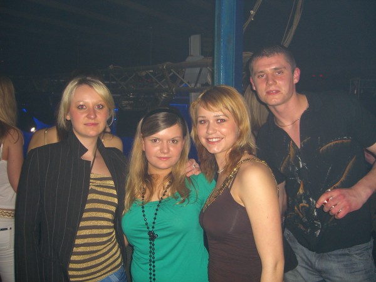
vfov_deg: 37.7
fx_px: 413
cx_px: 188
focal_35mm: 38
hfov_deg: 49.0
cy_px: 141
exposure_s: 1/60
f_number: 2.8
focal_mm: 7.9
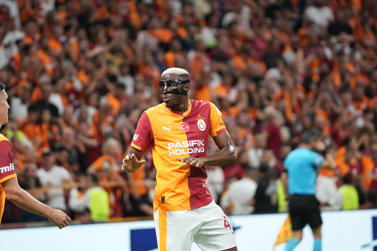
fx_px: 2859
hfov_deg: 7.5
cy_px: 126
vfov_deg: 5.0
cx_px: 188
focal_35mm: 273
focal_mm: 182
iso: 2000
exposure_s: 1/1250
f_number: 2.8
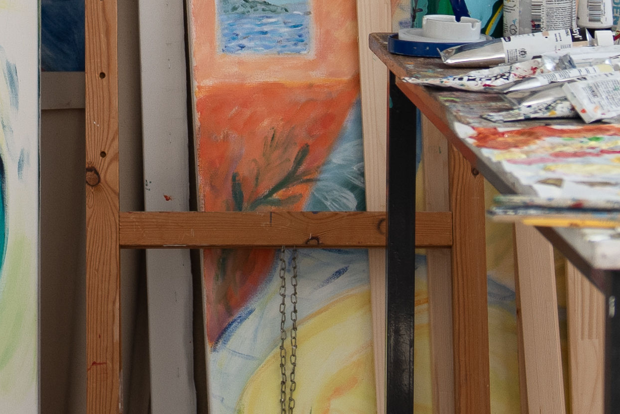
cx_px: -43
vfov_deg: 7.2
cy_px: -155
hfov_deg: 10.8
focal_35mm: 189
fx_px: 3256
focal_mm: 32
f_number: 2.8
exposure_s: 1/125
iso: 100
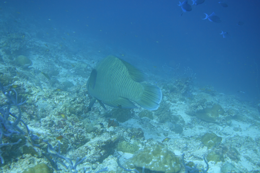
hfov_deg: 32.9
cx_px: 130
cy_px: 86
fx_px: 440
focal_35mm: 61
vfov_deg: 22.3
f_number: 4
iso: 125
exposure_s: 1/100
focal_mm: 22.38
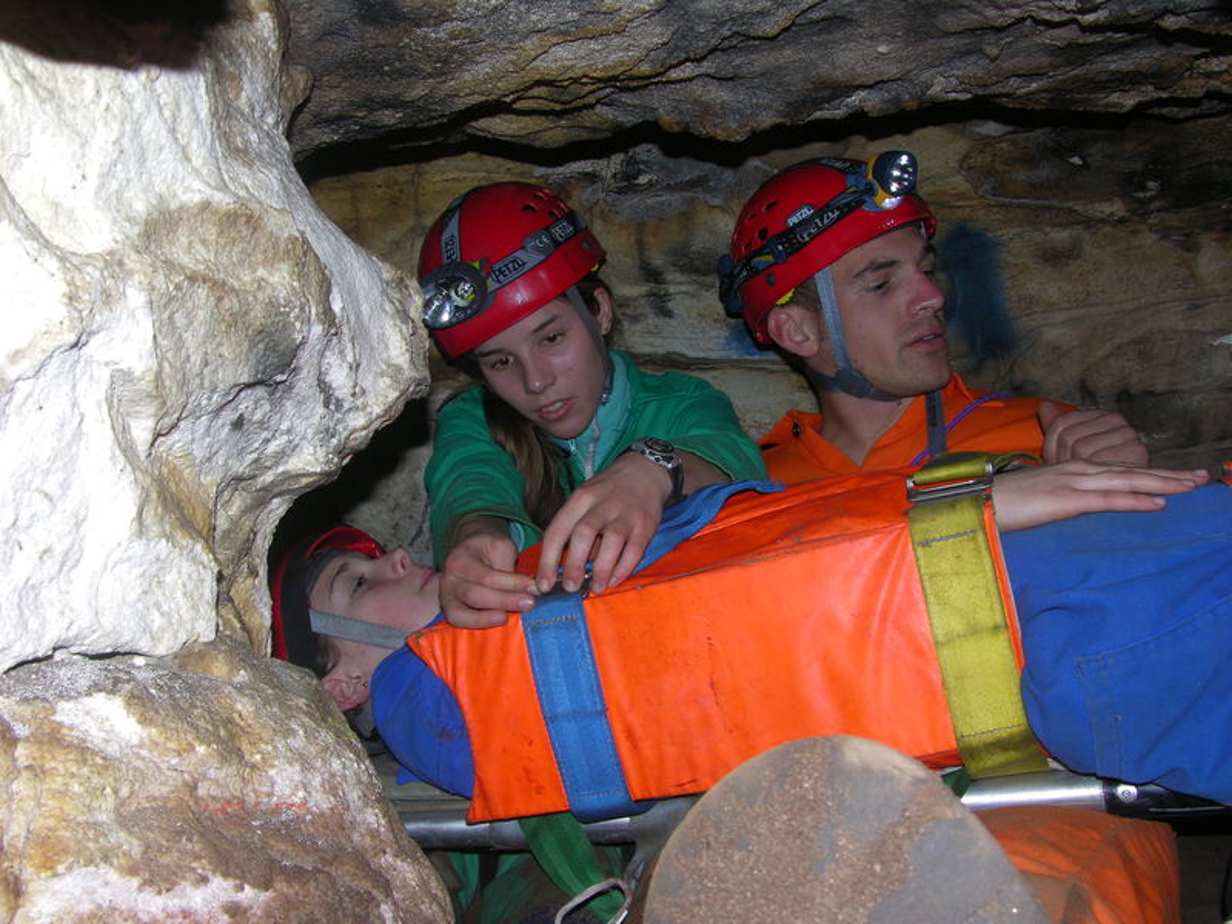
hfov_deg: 52.6
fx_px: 1246
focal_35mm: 35
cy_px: 462
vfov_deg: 40.7
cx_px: 616
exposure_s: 1/30
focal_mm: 8.9
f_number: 5.6
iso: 50
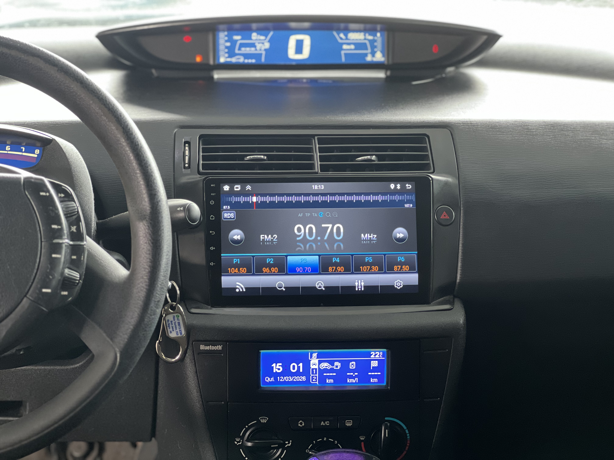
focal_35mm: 77
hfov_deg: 25.3
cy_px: 230
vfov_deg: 19.1
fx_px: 1366
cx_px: 307
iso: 320
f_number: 2.8
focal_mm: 9
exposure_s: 1/40
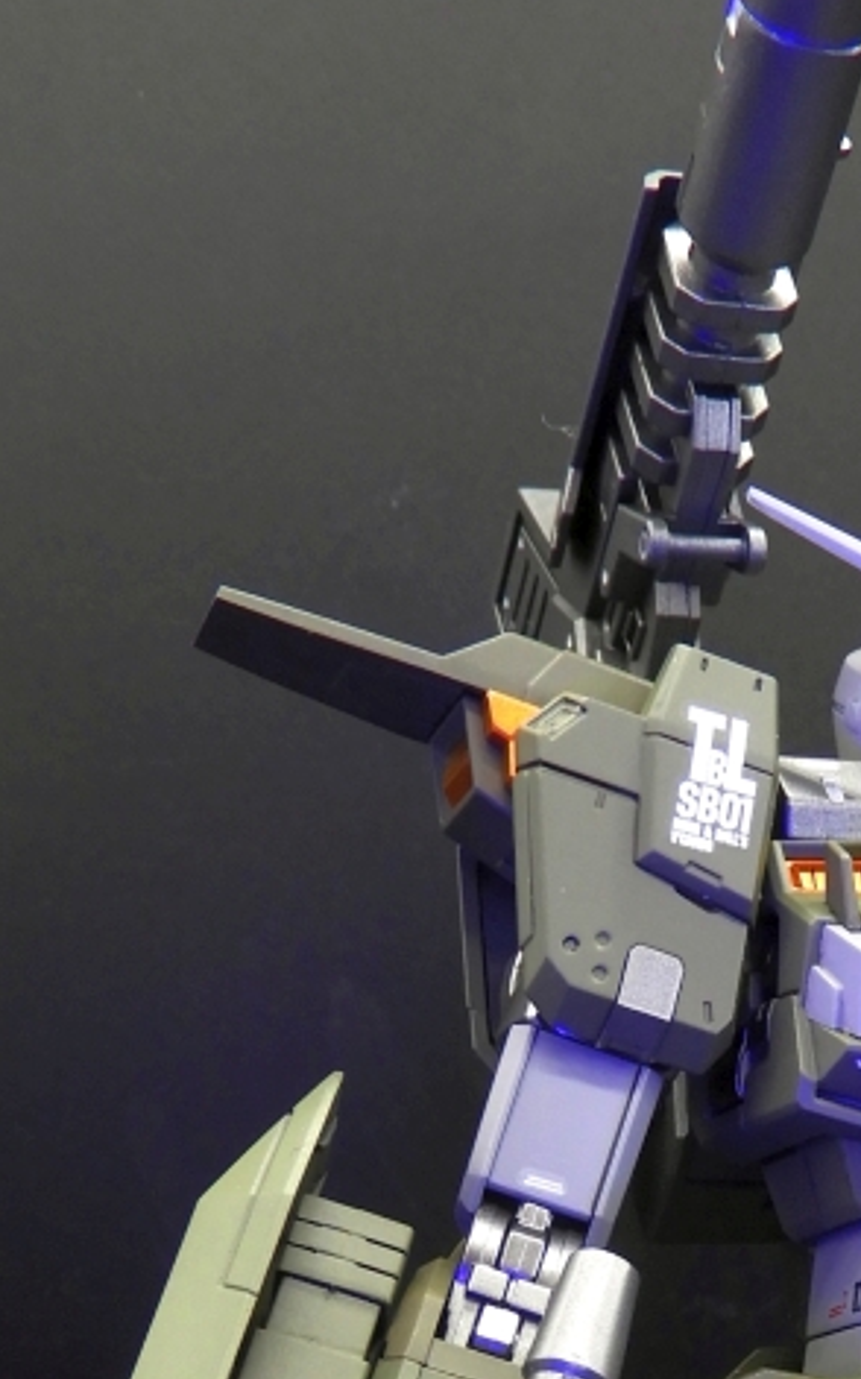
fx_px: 3382
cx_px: 934
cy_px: 1673
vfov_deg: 21.4
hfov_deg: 14.2
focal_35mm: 90
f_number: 3.5
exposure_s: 1/30
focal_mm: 5.4
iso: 100
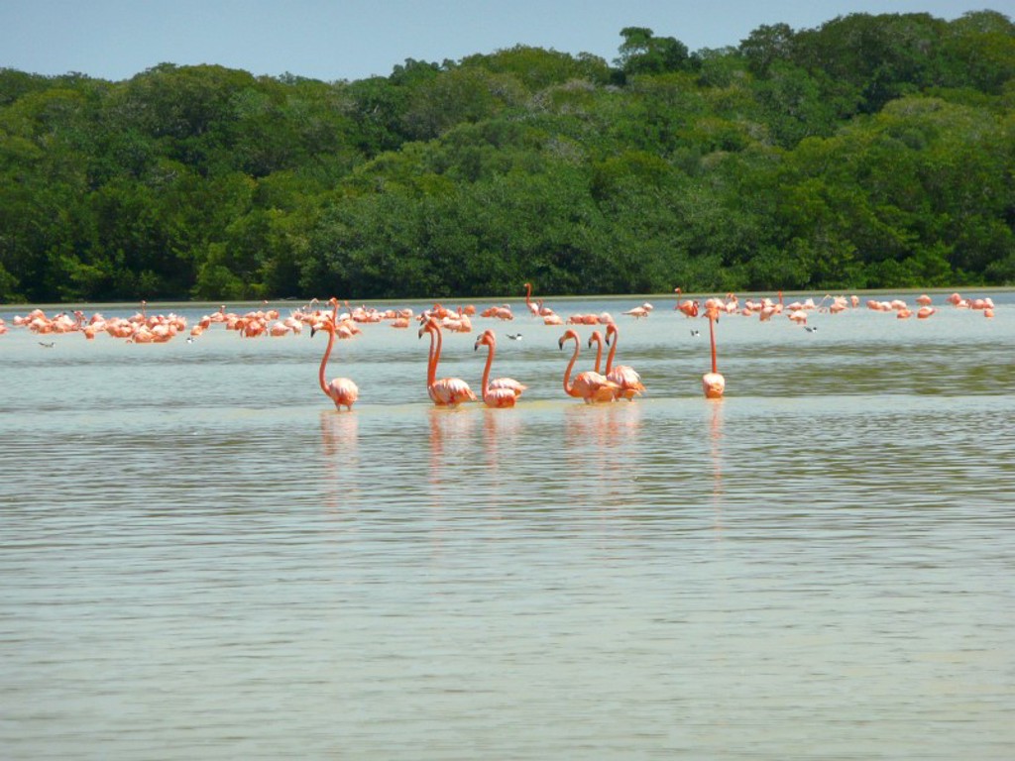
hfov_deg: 7.7
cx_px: 508
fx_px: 7506
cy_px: 380
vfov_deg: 5.8
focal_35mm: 256
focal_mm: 42
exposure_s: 1/800
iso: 100
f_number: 4.9
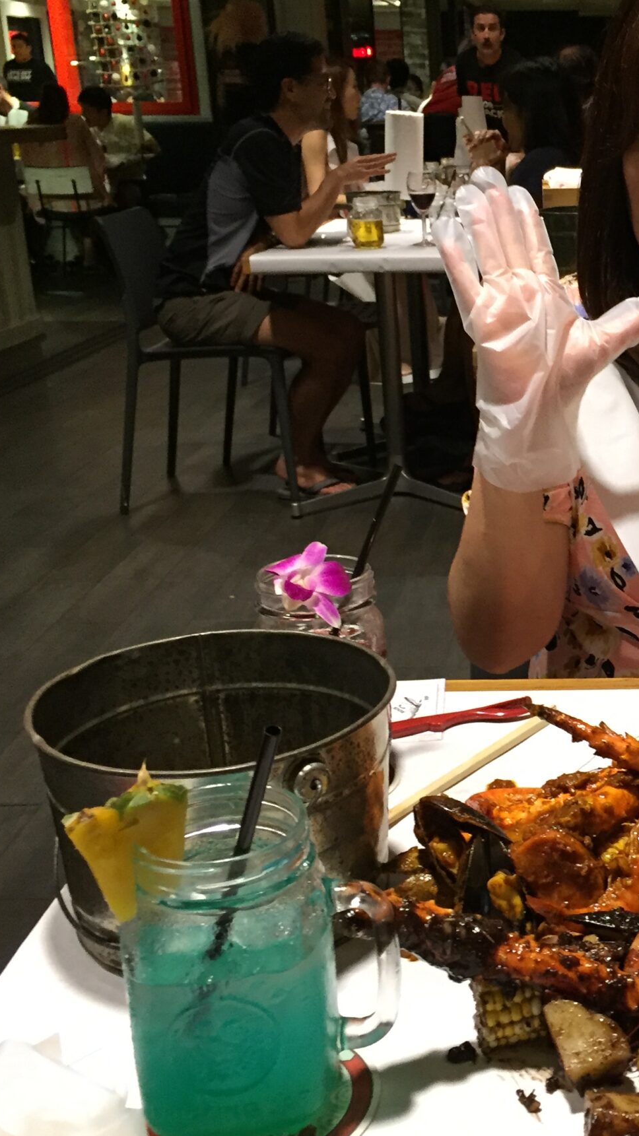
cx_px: 657
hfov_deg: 24.2
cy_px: 570
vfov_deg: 43.7
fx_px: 1416
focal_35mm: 47
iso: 200
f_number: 2.2
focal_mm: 4.15
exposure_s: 1/30
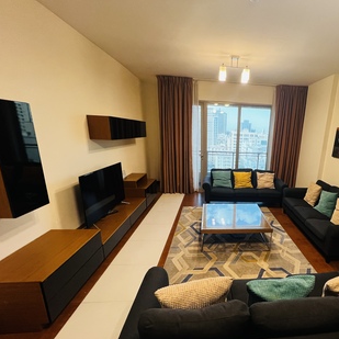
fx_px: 188
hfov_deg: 80.5
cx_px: 232
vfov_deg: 83.7
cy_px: 187
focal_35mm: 17
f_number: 1.8
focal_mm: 1.57
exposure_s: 1/100
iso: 250
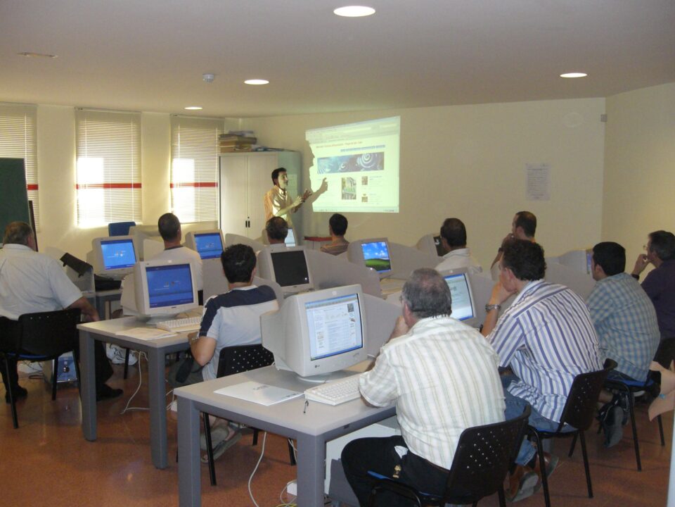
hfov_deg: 49.0
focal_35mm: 38
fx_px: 741
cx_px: 338
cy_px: 254
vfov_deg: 37.7
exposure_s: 1/60
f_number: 3.1
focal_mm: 6.3
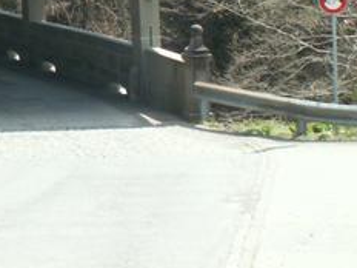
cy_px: -91
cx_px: -106
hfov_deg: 12.0
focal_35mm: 160
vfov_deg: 9.1
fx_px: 1650
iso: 50
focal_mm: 9.69
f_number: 5.6
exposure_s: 1/100
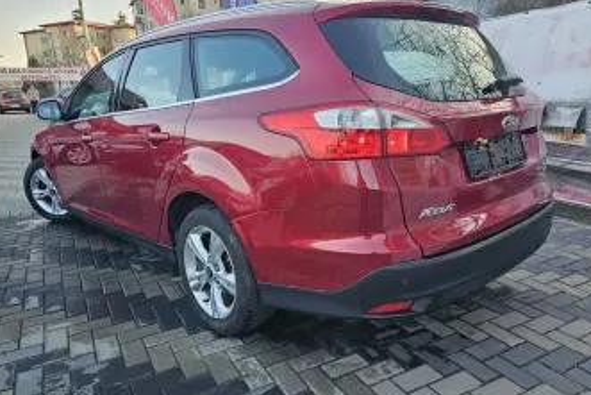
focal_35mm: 26
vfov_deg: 49.6
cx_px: 279
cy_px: 209
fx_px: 427
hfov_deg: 69.3
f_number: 1.7
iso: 20
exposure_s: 1/120
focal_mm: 6.3
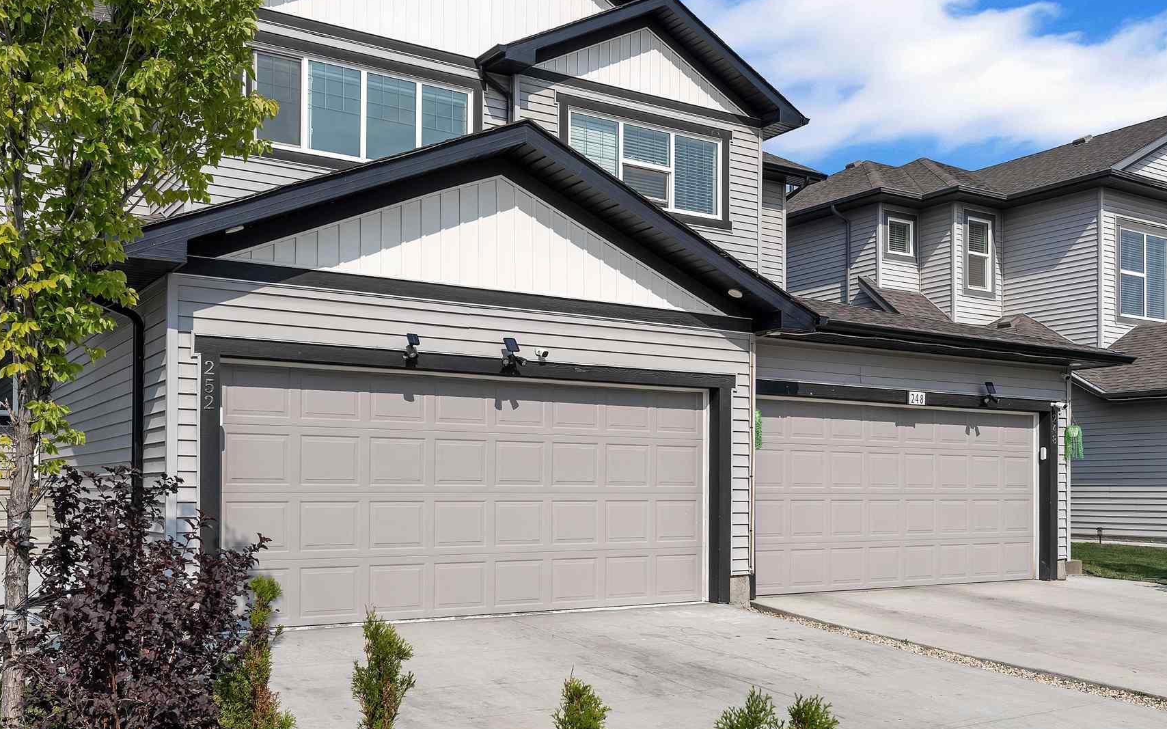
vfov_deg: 36.4
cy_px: 465
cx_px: 576
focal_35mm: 35
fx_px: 1102
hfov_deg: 55.8
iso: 160
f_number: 8
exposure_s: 1/640
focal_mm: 18.9
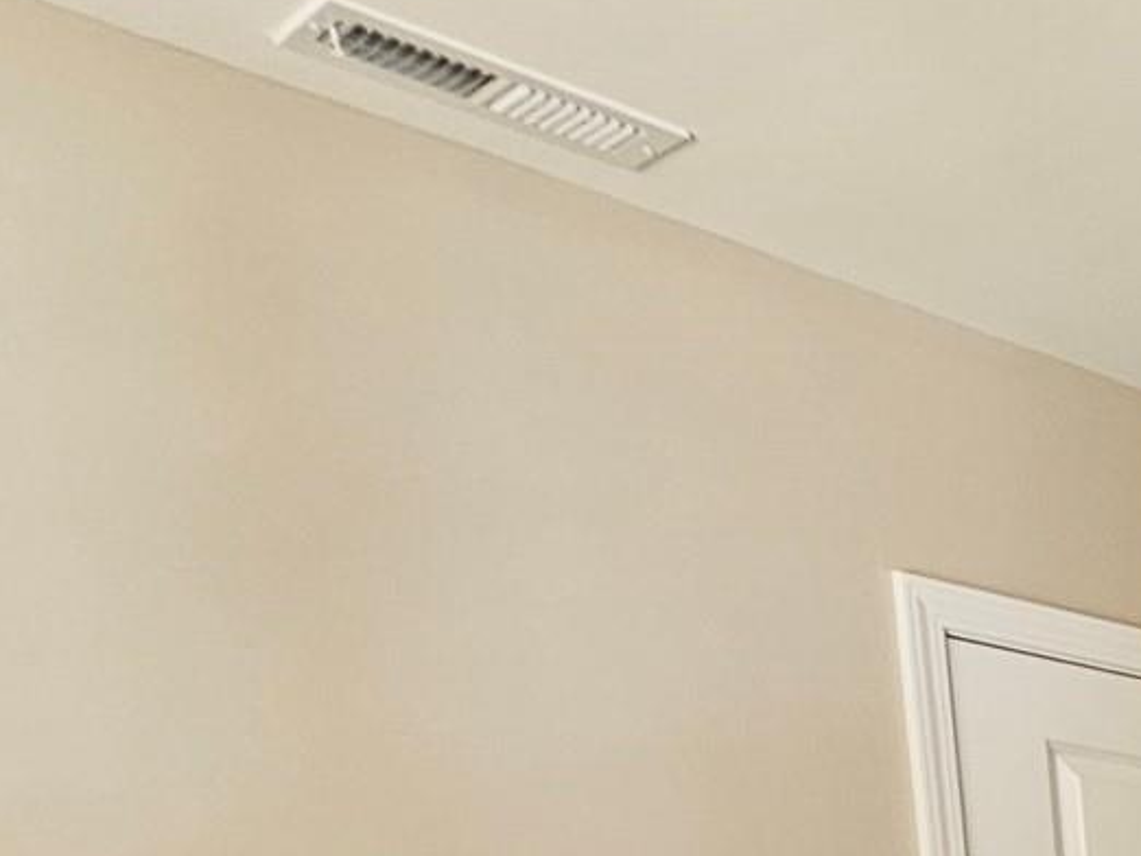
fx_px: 1682
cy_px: 1505
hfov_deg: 22.7
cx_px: 2011
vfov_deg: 20.7
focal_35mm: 51
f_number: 2.2
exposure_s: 1/60
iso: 160
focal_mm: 2.2
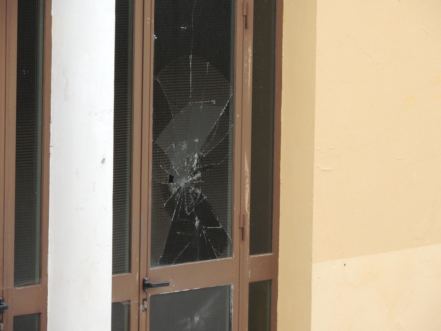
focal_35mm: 300
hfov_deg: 6.6
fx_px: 3822
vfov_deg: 5.0
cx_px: 220
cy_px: 166
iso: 400
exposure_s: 1/400
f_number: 4.8
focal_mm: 53.5
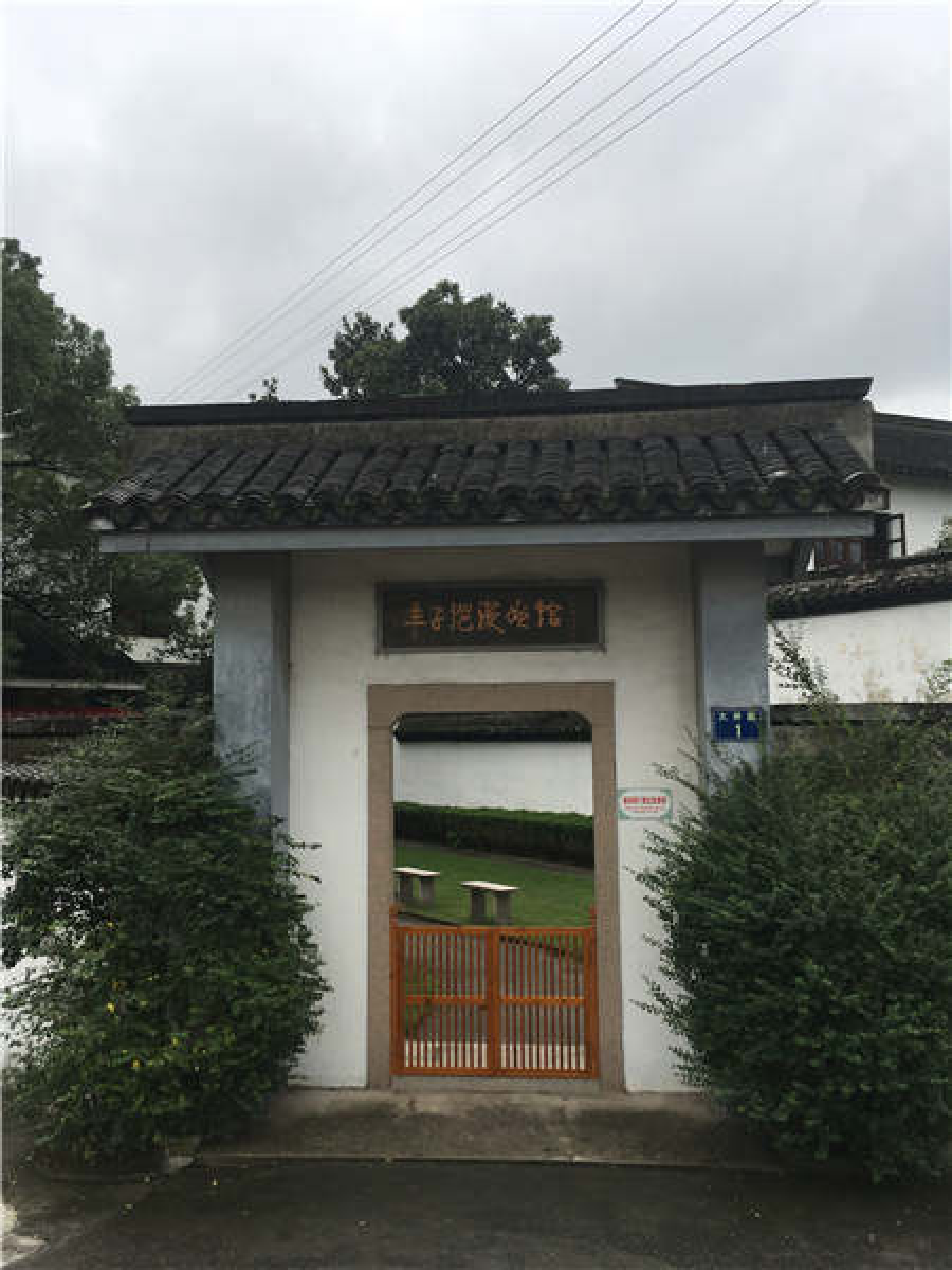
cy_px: 635
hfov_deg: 48.2
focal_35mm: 29
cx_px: 476
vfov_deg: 61.7
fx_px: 1063
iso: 25
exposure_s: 1/370
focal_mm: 4.15
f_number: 2.2
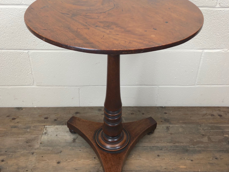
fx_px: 251
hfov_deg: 49.0
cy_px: 76
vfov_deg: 37.7
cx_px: 114
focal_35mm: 38
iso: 40
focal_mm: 4
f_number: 1.8
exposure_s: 1/100
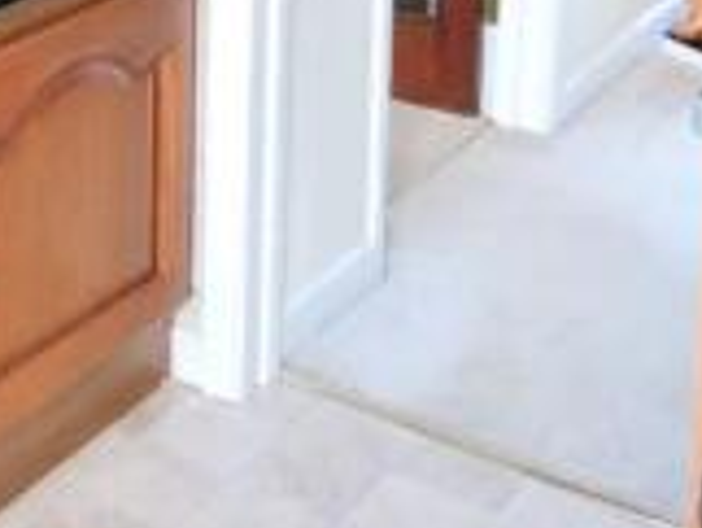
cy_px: -334
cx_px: -81
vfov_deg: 15.3
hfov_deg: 21.3
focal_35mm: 87
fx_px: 1766
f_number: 3.3
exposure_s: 1/30
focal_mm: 4.3
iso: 360
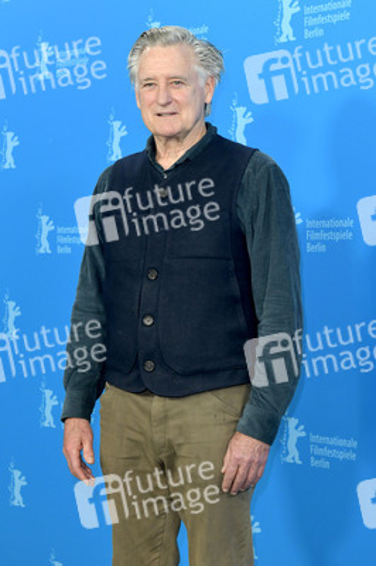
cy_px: 283
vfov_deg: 28.9
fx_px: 1098
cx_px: 188
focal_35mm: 70
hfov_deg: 19.4
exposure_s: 1/160
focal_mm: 70
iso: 1250
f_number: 6.3
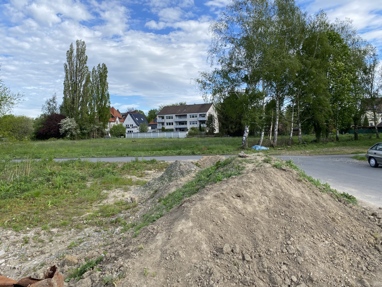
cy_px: 144
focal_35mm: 26
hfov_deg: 67.3
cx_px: 191
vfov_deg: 53.1
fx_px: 287
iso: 32
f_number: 1.8
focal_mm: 4.25
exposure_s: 1/1927
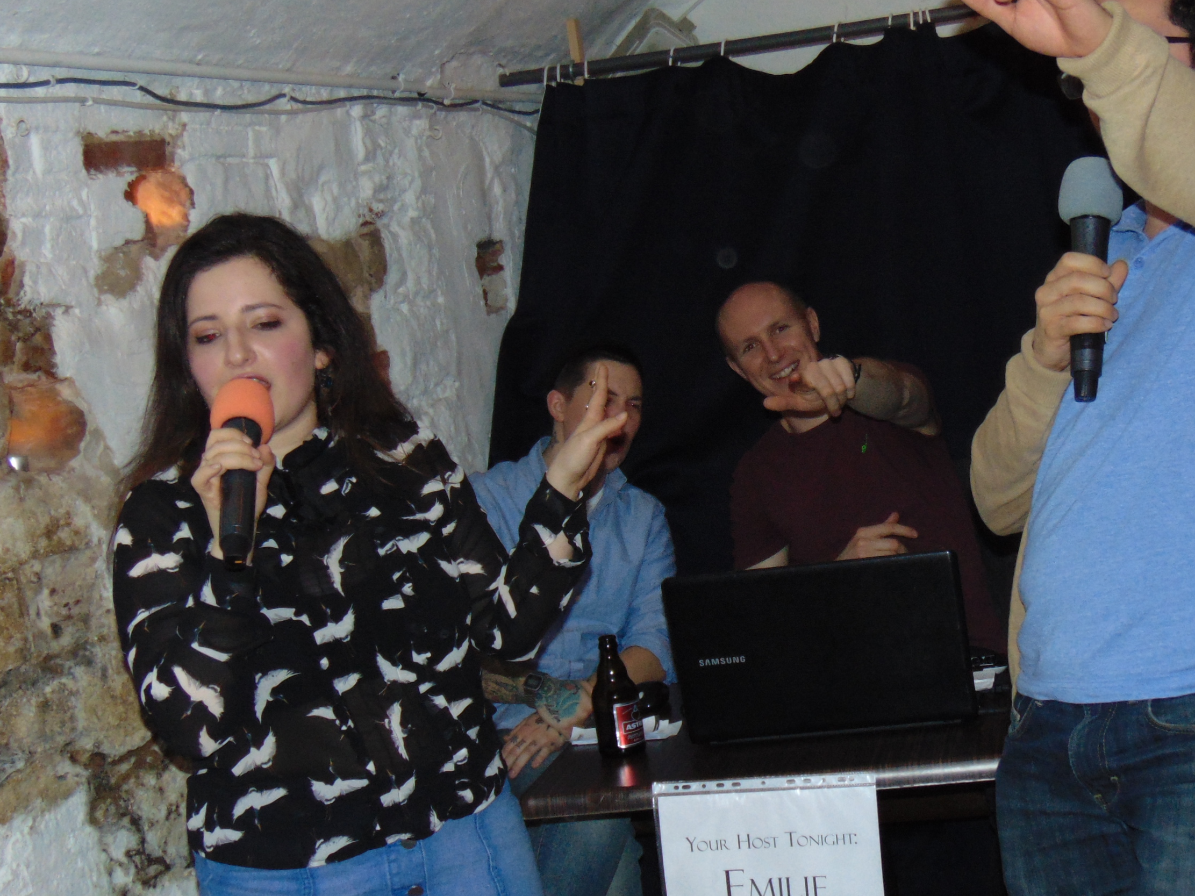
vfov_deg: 22.9
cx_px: 739
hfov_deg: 30.2
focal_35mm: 64
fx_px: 2209
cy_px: 493
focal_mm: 6.9
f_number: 3.3
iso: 200
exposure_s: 1/8
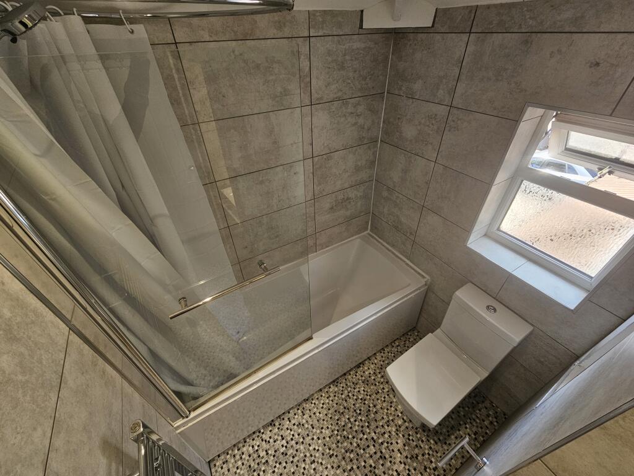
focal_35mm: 13
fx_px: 238
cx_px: 317
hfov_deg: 106.2
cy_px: 238
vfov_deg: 89.9
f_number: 2.2
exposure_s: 1/50
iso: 64
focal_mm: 2.2
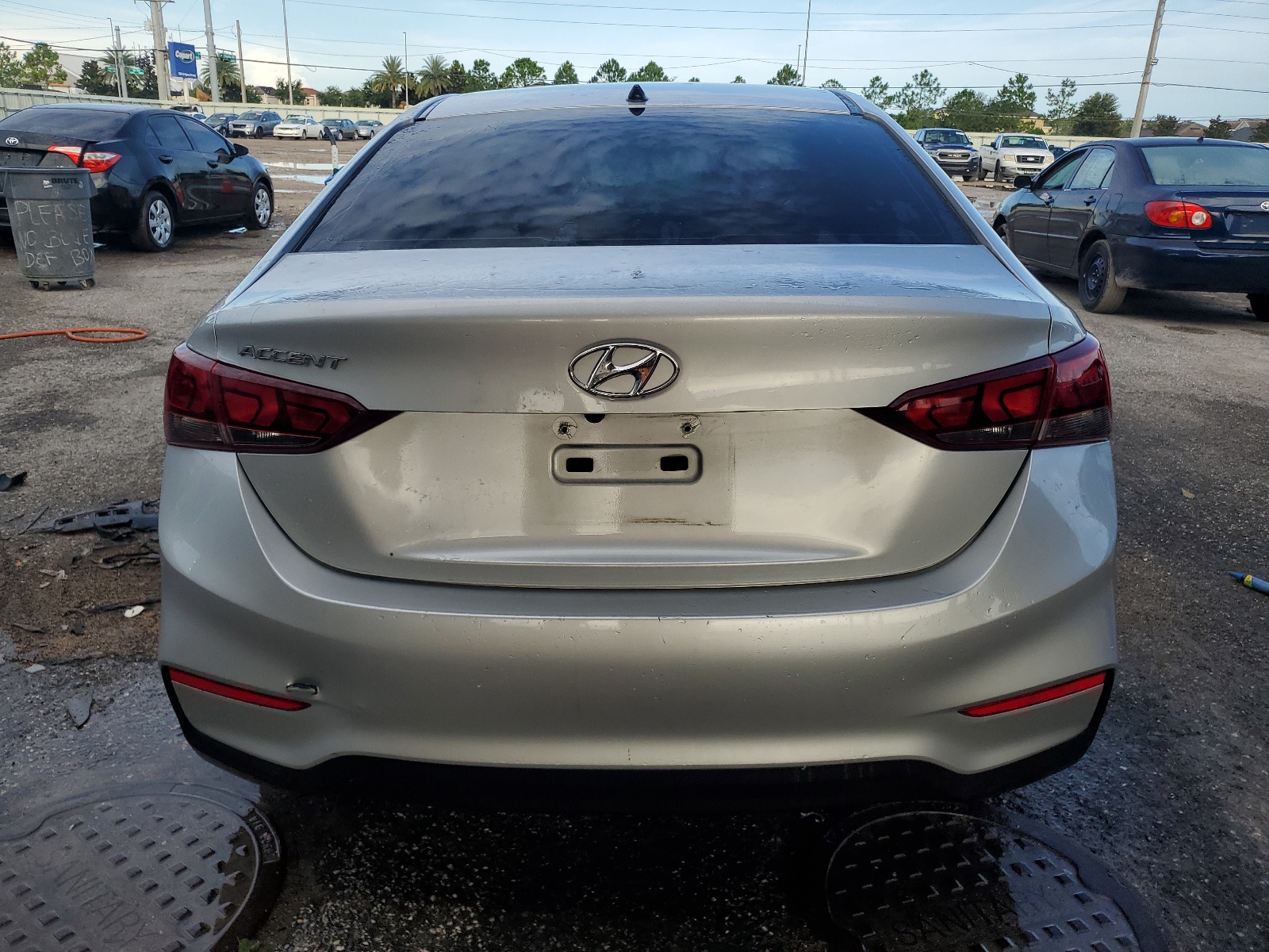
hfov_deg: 67.3
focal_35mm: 26
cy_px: 476
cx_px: 634
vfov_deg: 53.1
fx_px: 953
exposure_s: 1/1667
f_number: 1.5
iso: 50
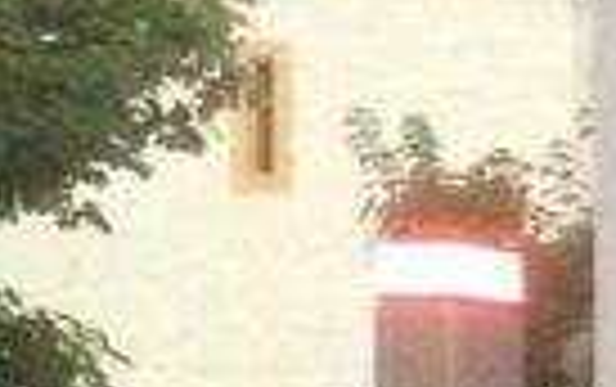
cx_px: 2149
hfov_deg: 7.1
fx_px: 4118
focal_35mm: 245
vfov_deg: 5.3
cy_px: 670
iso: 320
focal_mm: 4.12
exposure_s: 1/20
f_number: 2.4
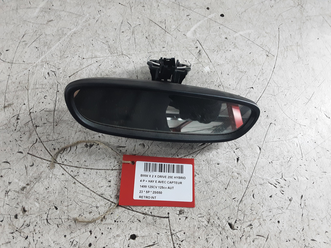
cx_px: 166
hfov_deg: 65.3
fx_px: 258
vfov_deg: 51.4
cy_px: 124
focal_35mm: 27
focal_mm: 2.91
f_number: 1.9
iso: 160
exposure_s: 1/50
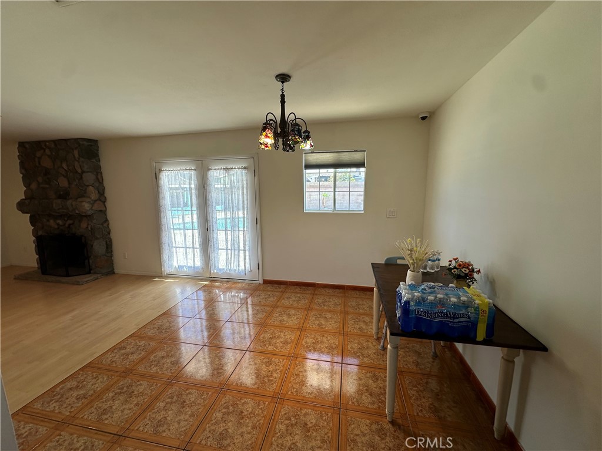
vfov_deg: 85.7
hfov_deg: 102.1
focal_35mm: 14
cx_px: 301
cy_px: 226
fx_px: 243
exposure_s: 1/120
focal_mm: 2.22
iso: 40
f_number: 2.2
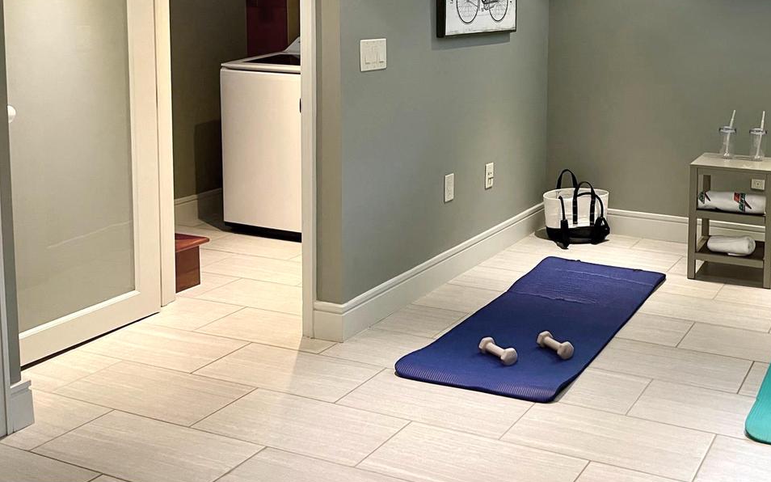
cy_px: 94
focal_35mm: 40
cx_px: 581
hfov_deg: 47.4
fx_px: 840
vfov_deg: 31.1
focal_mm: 5.1
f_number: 1.6
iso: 400
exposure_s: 1/60
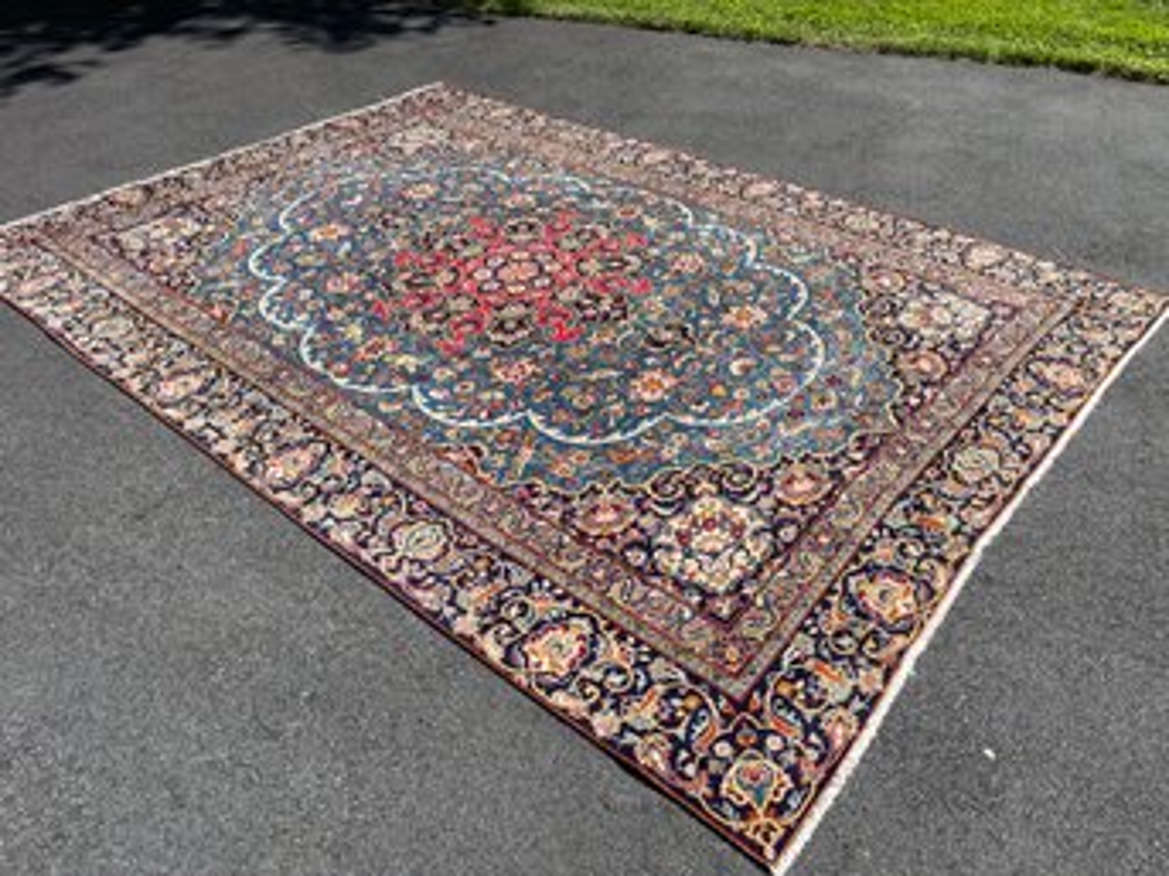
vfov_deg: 54.9
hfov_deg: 69.4
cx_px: 584
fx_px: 844
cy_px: 438
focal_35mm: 25
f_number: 1.6
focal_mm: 5.1
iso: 32
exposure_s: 1/2660
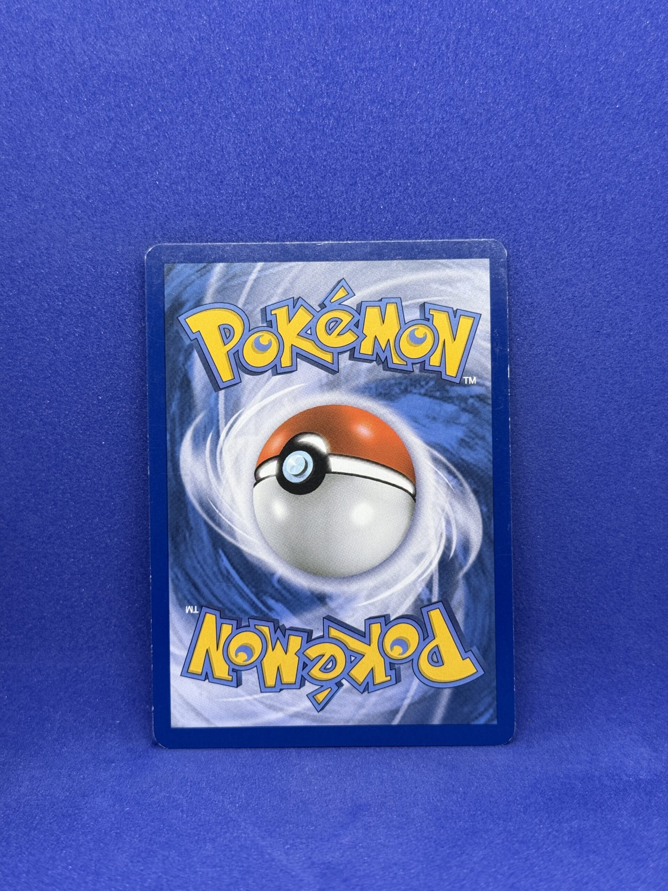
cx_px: 334
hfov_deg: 30.3
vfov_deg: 39.7
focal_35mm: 48
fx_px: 1235
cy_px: 446
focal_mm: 6.76
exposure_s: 1/107
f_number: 1.78
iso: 100
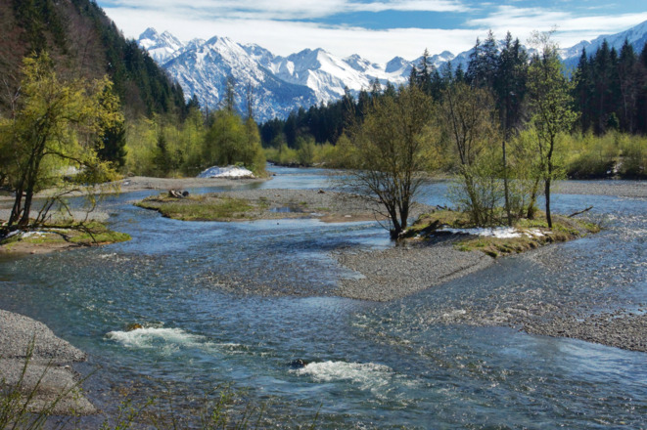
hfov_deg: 33.4
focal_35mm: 60
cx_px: 324
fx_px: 1078
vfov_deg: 22.6
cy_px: 215
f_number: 8
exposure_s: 1/3200
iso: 400
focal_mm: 40
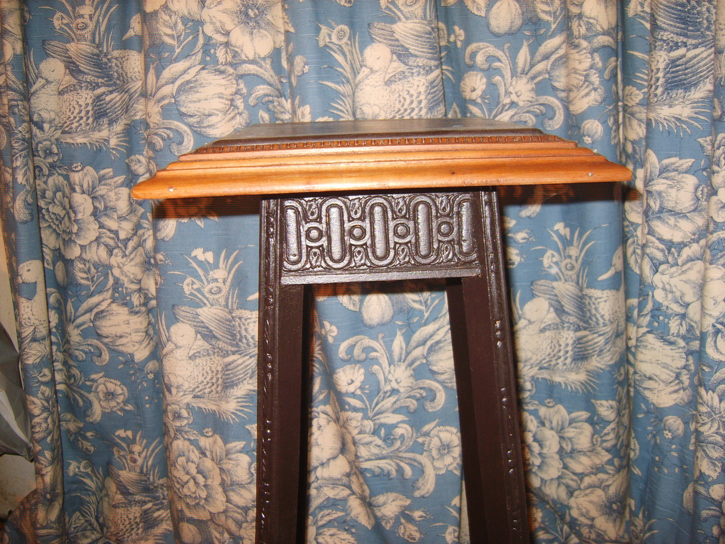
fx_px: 733
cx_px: 362
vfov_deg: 40.7
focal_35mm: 35
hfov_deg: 52.6
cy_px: 272
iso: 100
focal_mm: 7.4
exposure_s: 1/30
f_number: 2.8
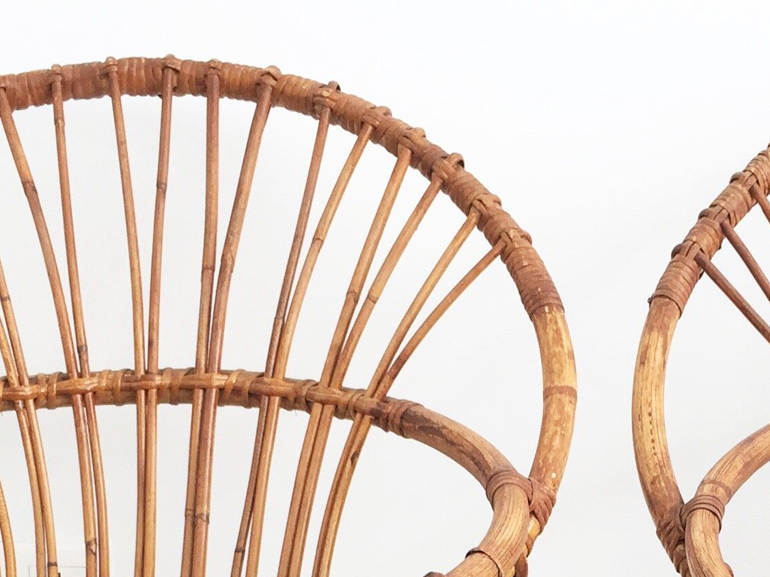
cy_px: 787
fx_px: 1868
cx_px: 605
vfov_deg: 16.4
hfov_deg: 23.0
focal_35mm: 84
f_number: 2.2
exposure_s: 1/50
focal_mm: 4.15
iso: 32
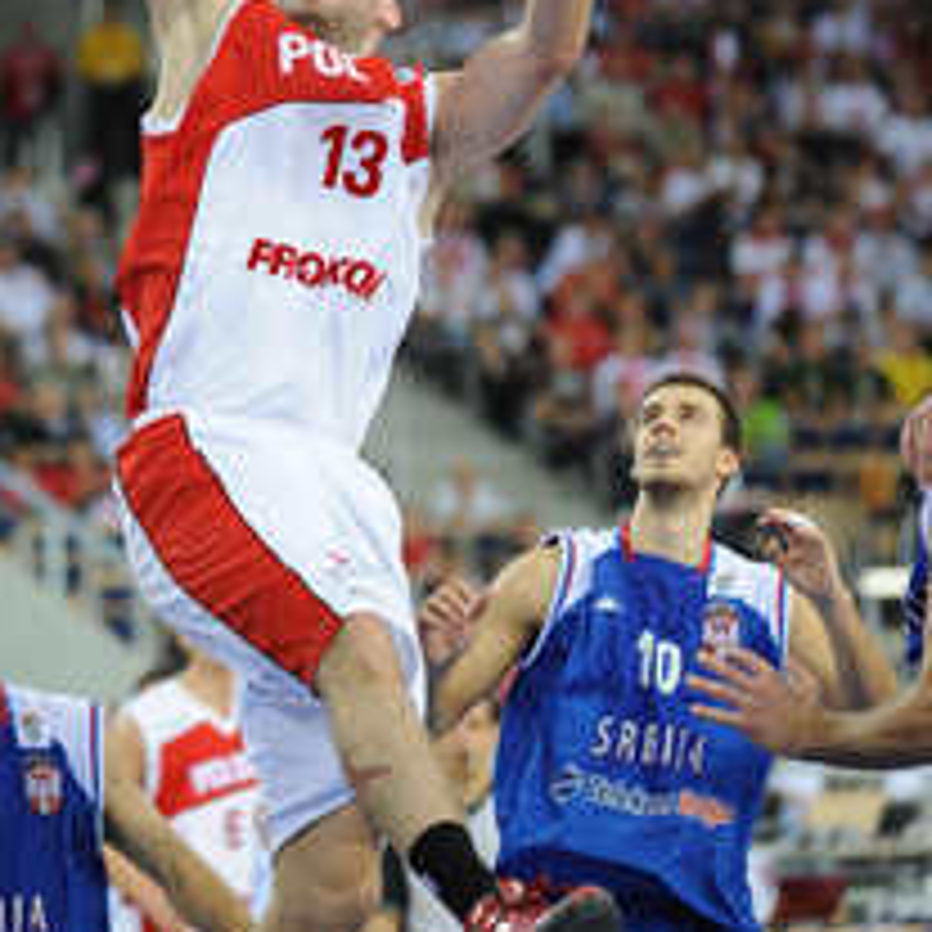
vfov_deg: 8.2
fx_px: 6488
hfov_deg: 8.2
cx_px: 378
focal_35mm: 213
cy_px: 275
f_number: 2.8
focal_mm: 130
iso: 1250
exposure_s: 1/640
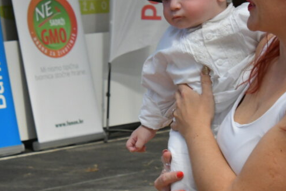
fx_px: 1541
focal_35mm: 194
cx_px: 175
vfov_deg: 7.1
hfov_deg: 10.6
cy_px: 70
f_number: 11
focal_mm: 62
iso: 3200
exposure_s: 1/400
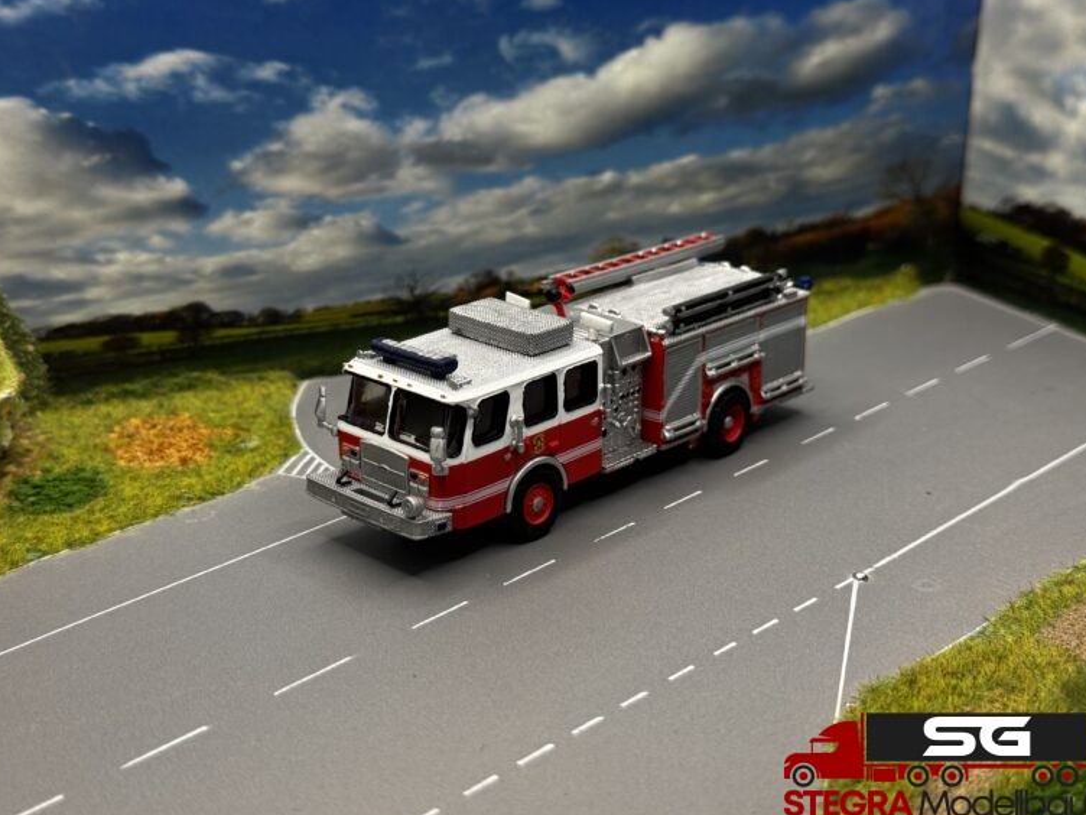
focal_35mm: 49
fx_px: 1537
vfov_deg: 29.7
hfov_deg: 38.9
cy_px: 412
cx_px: 542
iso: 64
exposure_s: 1/282
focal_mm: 6.76
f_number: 1.78
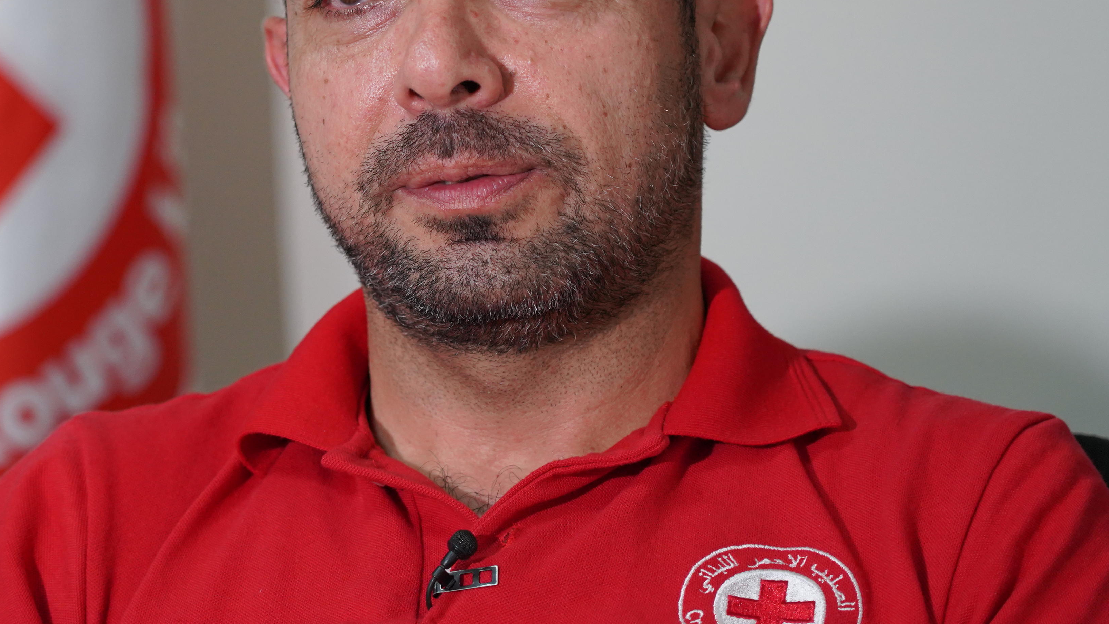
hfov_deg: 12.8
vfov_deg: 7.2
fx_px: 4940
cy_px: 105
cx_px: 352
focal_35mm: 168
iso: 2000
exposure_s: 1/160
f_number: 4
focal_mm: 105
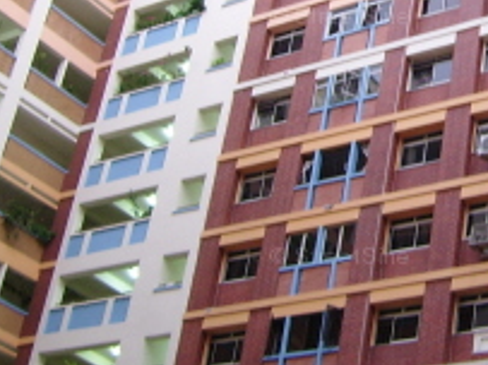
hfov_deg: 20.2
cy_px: 19
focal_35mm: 95
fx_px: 1338
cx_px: 450
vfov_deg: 15.3
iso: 100
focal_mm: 5.95
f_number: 2.8
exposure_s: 1/12
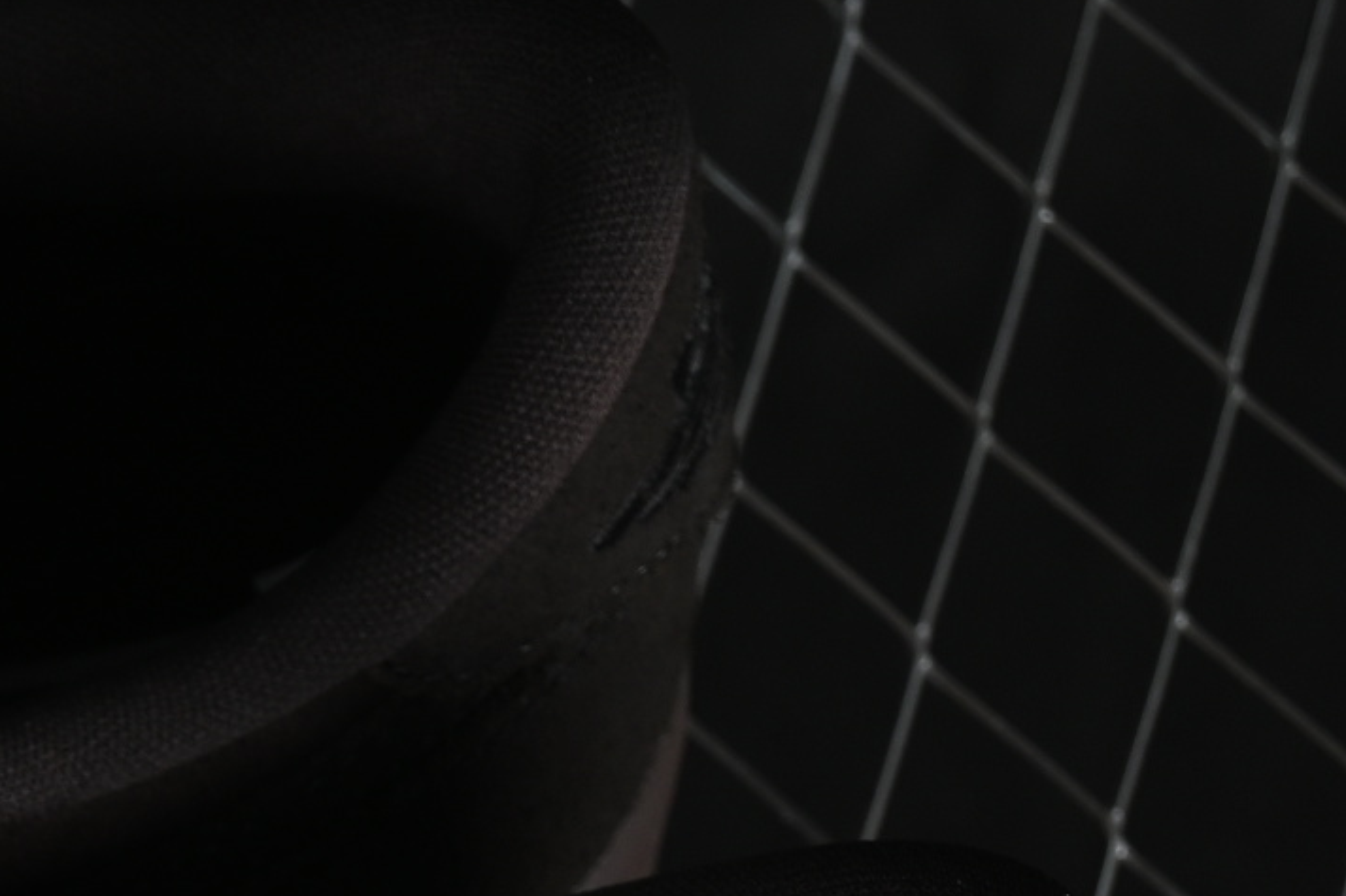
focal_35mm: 293
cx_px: -789
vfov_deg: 4.6
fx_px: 10952
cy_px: 1558
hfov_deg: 6.9
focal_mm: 50
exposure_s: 1/40
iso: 160
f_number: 6.3
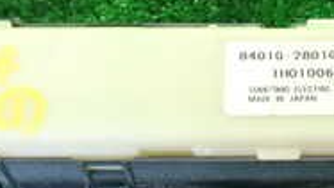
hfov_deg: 20.1
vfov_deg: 11.5
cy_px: 104
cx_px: 270
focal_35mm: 105
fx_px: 930
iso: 125
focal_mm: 5.4
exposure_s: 1/60
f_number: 2.3
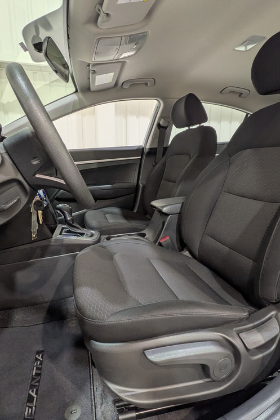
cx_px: 132
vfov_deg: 84.0
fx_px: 233
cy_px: 214
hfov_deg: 61.9
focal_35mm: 20
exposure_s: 1/33.3
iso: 60
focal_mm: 1.83
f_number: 2.2
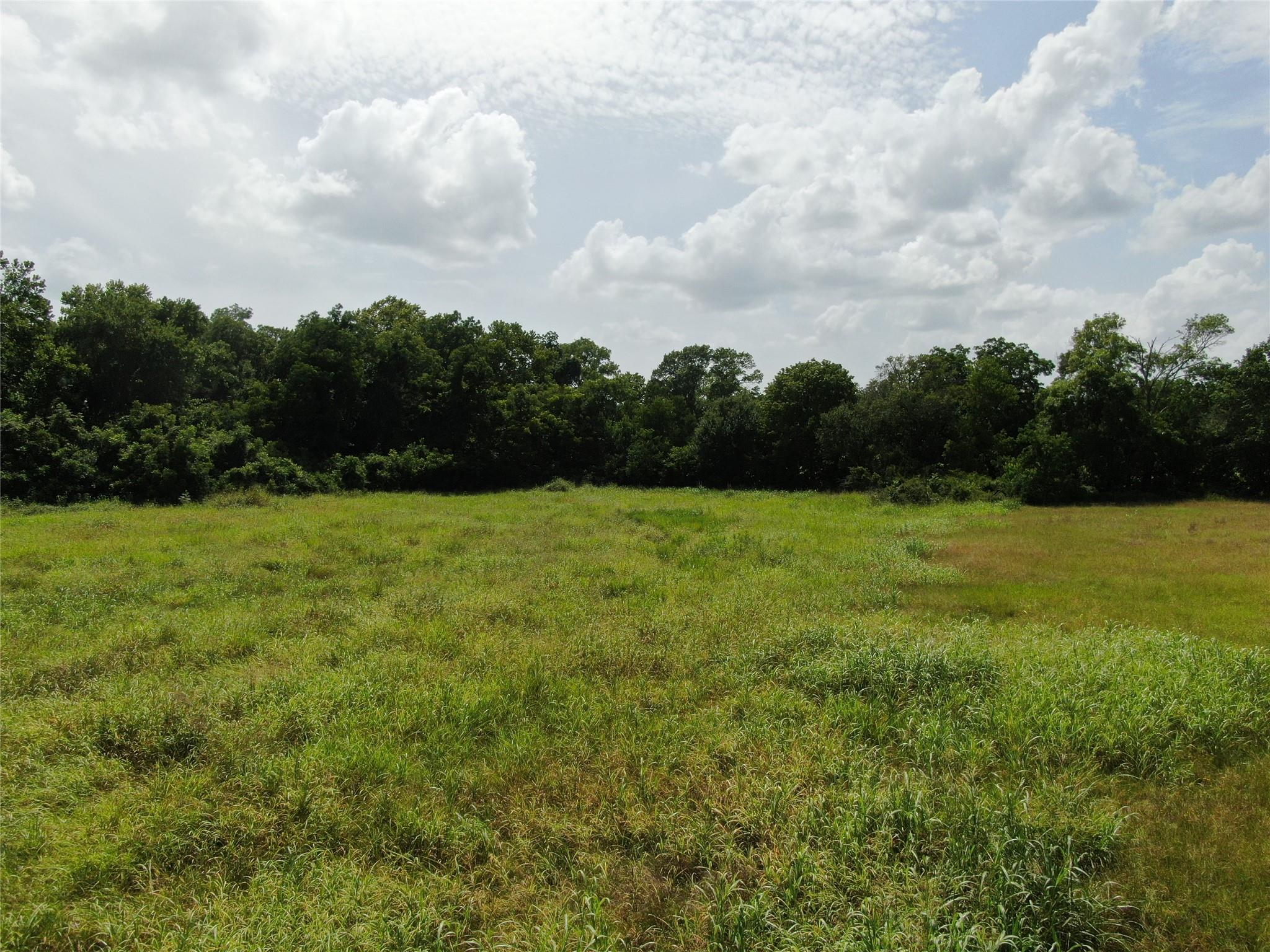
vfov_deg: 56.8
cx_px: 635
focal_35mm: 24
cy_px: 476
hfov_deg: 71.6
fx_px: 881
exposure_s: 1/2500
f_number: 2.8
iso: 100
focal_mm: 4.39
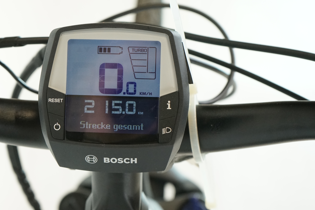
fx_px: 577
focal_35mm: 66
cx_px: 107
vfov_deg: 20.6
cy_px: 99
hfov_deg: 30.3
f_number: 6.3
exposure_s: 1/200
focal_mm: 48
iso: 2500
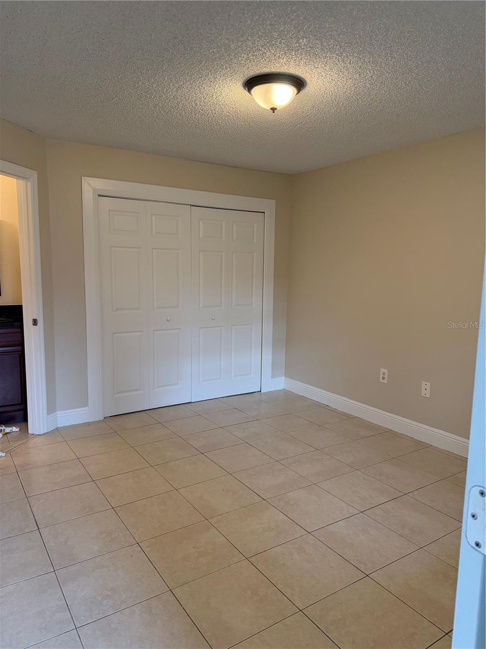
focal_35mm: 24
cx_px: 243
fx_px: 449
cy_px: 324
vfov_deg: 71.6
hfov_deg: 56.8
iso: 250
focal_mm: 6.76
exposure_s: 1/120
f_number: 1.78
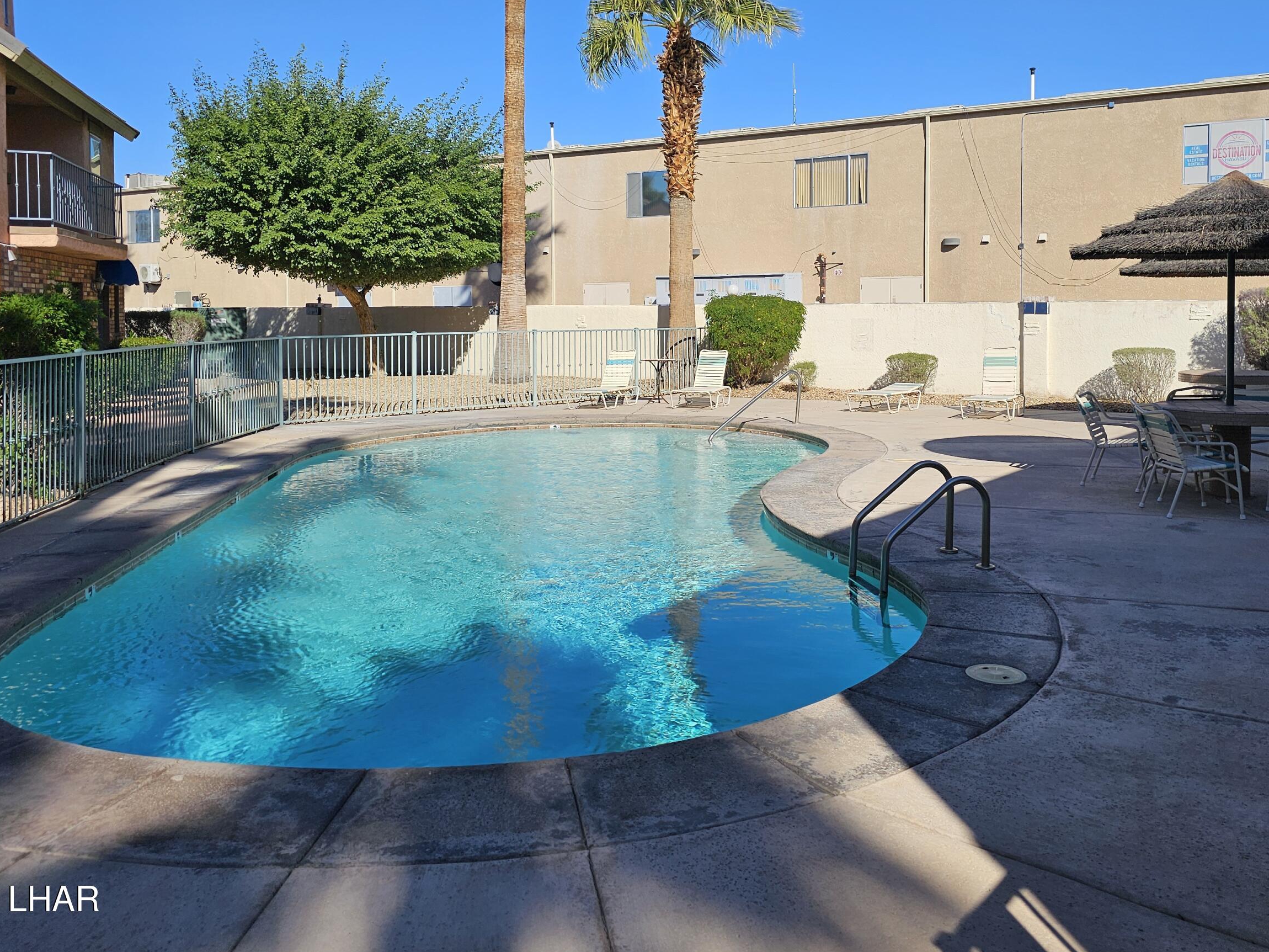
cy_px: 335
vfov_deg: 46.2
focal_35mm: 30
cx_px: 719
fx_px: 1100
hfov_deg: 59.7
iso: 12
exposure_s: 1/1550
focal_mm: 6.3
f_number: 1.7
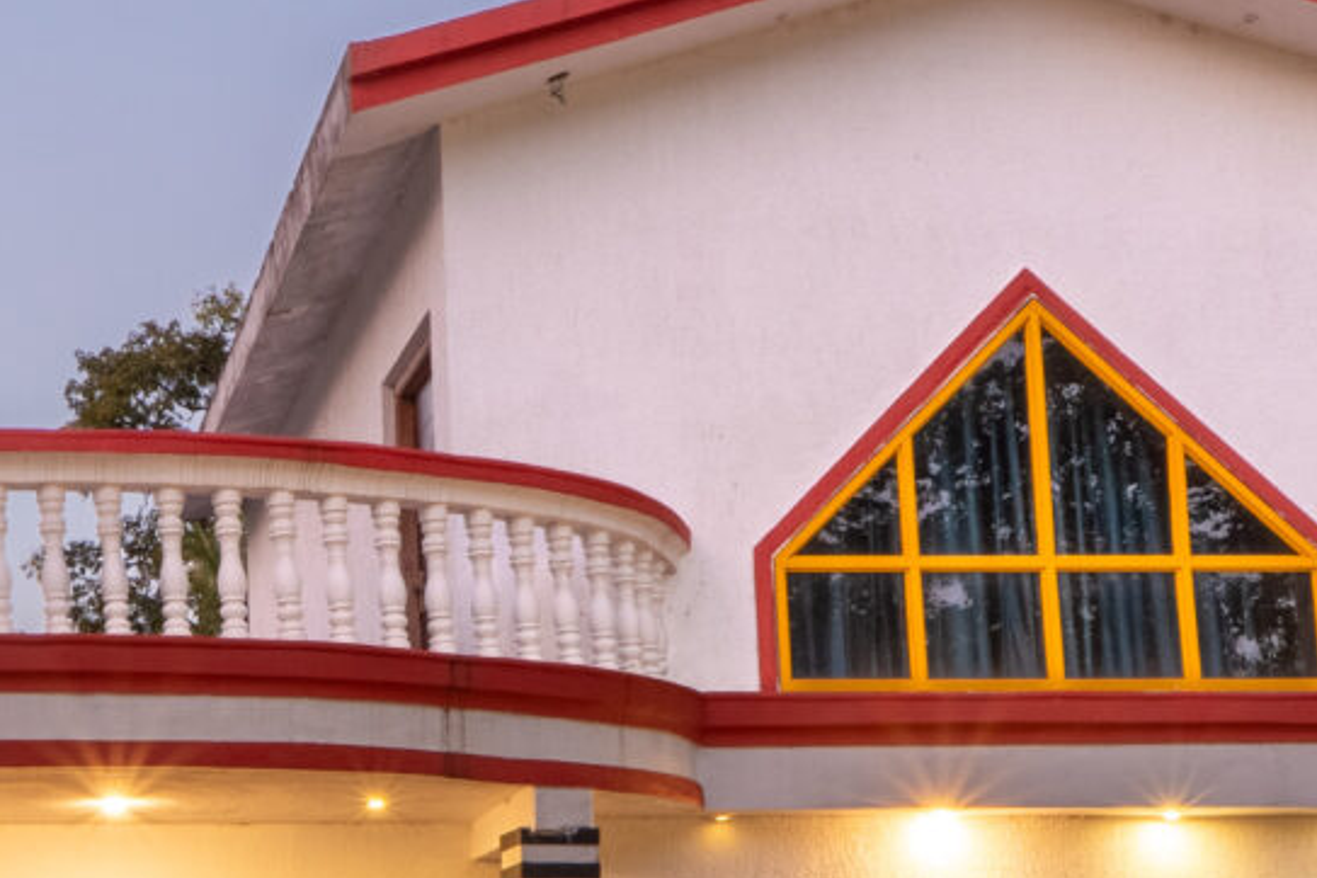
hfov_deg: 28.0
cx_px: -99
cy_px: 420
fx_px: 2414
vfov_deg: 20.6
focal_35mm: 66
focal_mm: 14
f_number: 13
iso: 320
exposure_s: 1/2.5
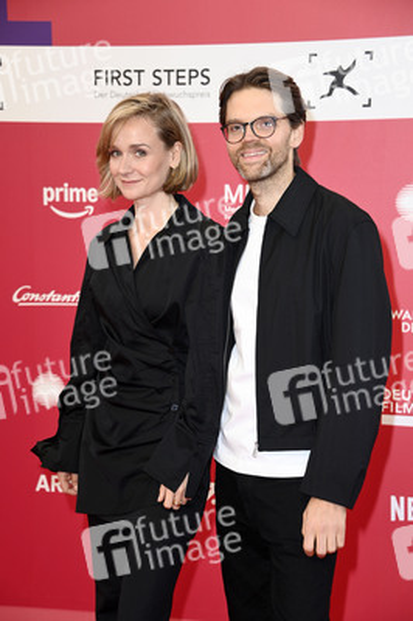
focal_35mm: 85
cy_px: 310
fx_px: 1465
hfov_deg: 16.0
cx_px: 206
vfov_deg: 23.9
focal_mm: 85
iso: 500
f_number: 5.6
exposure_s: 1/250
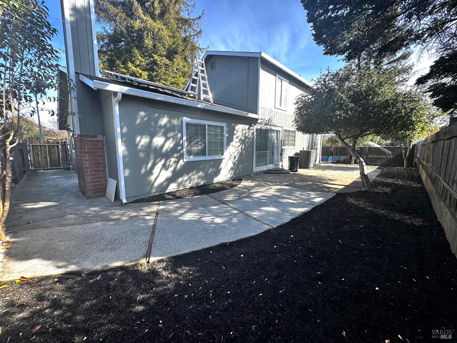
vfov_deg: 85.7
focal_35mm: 14
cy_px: 172
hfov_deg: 102.1
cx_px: 228
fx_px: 185
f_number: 2.2
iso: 40
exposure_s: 1/573
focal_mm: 2.22
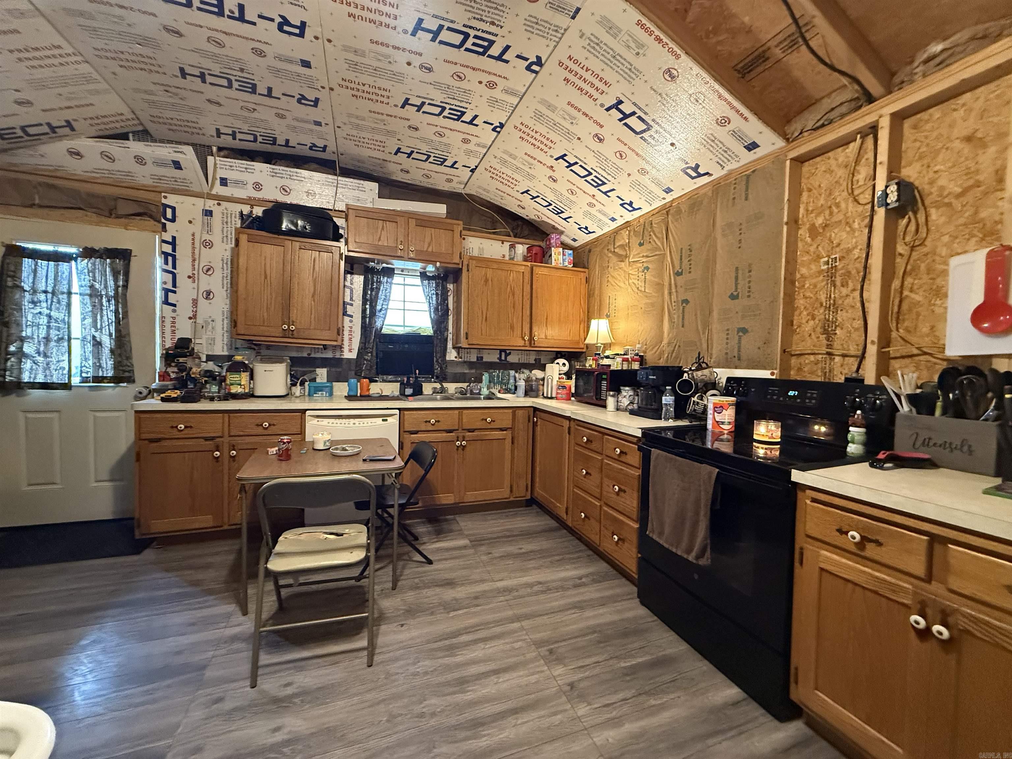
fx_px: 409
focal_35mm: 14
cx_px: 506
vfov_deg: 85.7
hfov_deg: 102.1
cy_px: 380
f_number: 2.2
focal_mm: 2.22
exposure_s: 1/60
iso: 800
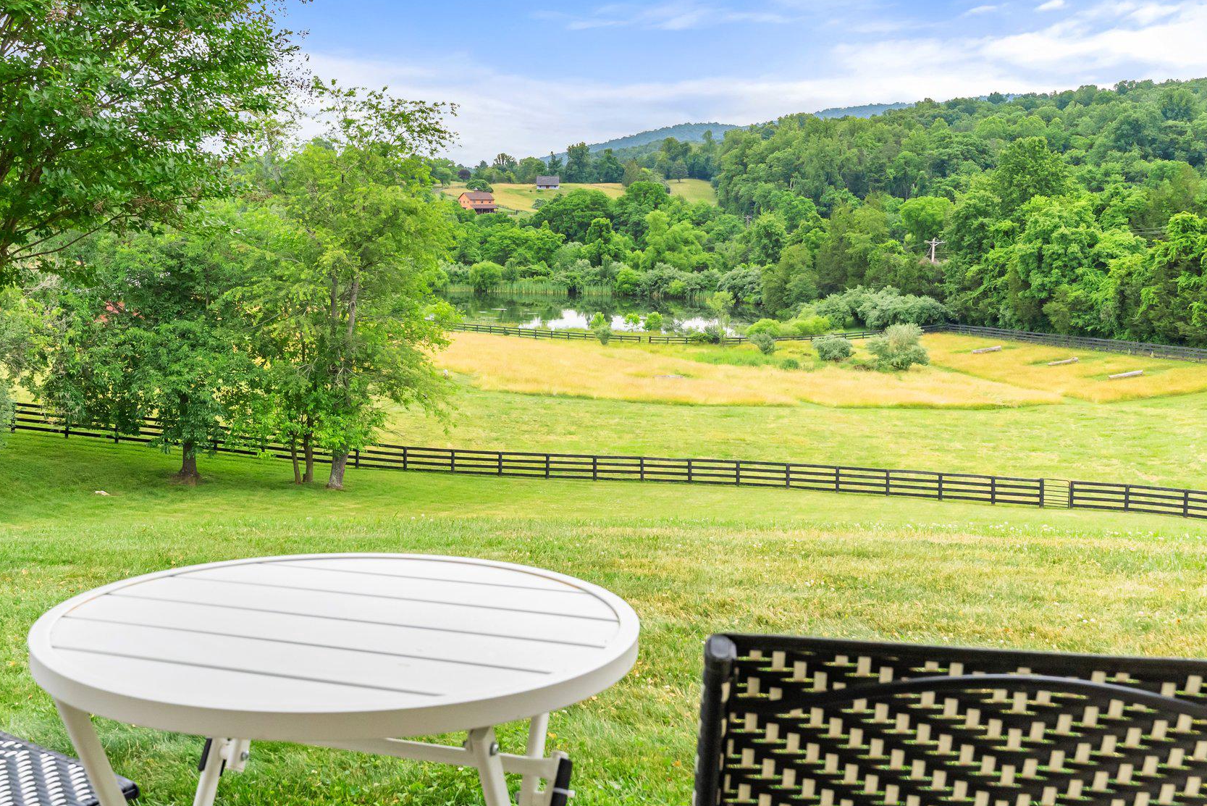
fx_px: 1442
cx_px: 466
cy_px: 340
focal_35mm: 43
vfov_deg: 31.2
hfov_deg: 45.1
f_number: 11
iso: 640
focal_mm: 35
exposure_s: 1/200
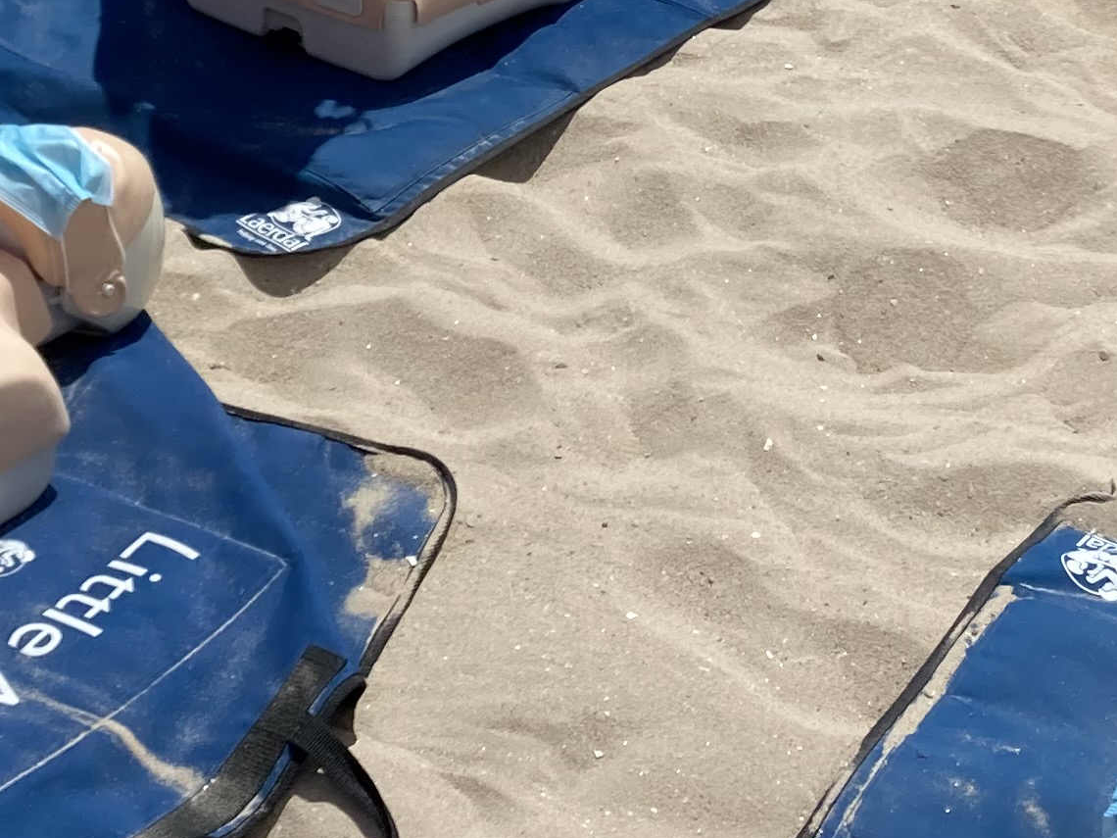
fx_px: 3195
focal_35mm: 99
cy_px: -121
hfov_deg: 19.7
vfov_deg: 14.5
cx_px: 329
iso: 25
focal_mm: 3.99
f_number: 1.8
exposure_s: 1/4000
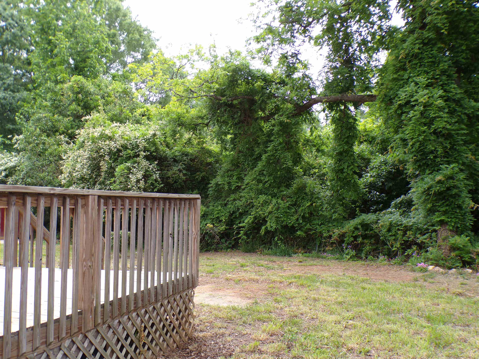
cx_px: 240
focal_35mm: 32
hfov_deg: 56.8
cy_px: 180
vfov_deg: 44.2
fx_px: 443
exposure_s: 1/70
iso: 100
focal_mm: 5.8
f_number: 3.2
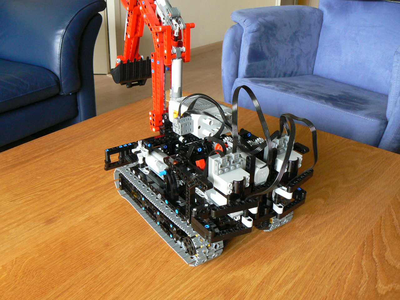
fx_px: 416
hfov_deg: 51.4
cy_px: 150
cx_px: 200
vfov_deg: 39.7
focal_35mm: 36
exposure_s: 1/2
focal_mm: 6
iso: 200
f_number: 4
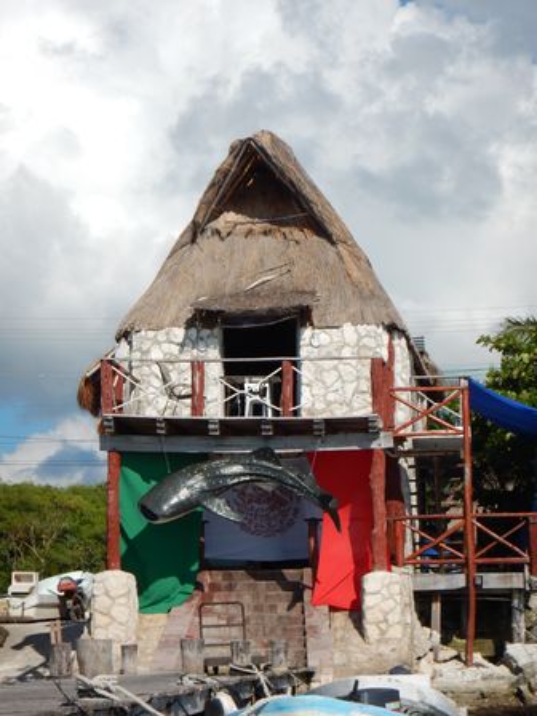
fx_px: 2089
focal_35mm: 101
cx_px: 268
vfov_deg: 19.4
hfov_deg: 14.6
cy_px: 358
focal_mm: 18.1
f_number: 4.8
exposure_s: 1/1250
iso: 125
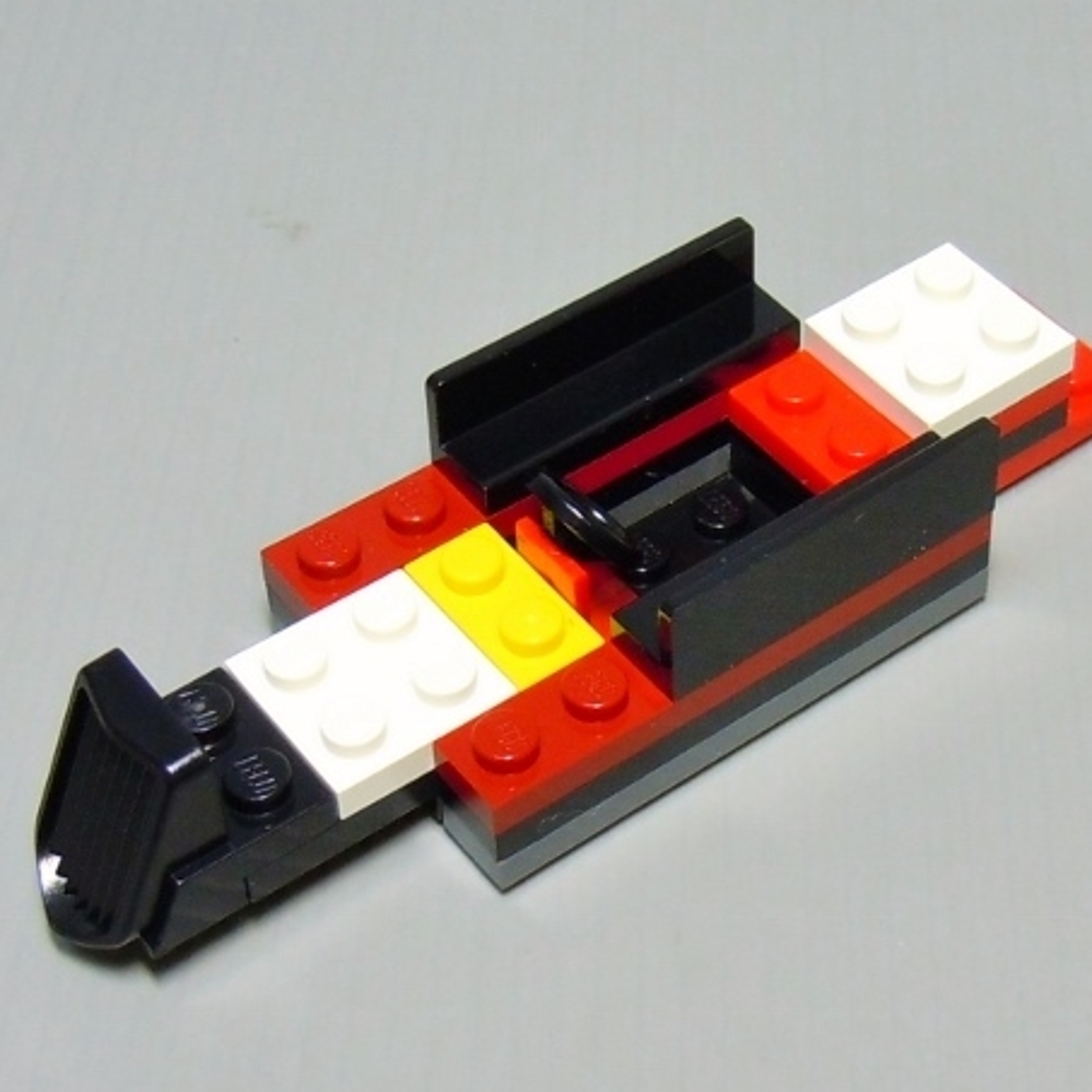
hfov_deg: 34.0
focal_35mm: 50
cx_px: 598
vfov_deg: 34.0
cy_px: 518
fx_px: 1785
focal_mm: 5.4
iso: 200
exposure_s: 1/20
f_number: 3.5
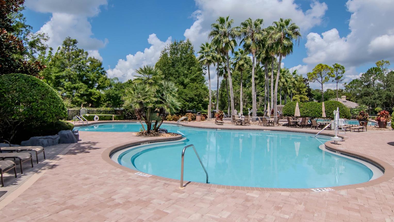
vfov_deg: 49.5
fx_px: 240
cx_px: 194
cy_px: 108
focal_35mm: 23
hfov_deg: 78.7
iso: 800
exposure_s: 1/3200
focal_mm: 14
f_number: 7.1
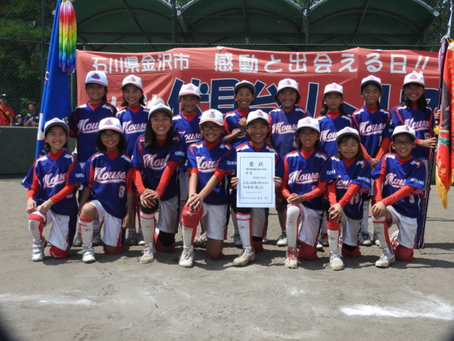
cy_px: 170
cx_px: 227
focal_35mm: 50
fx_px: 656
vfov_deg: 29.1
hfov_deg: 38.2
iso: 100
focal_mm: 9
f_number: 4
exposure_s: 1/800
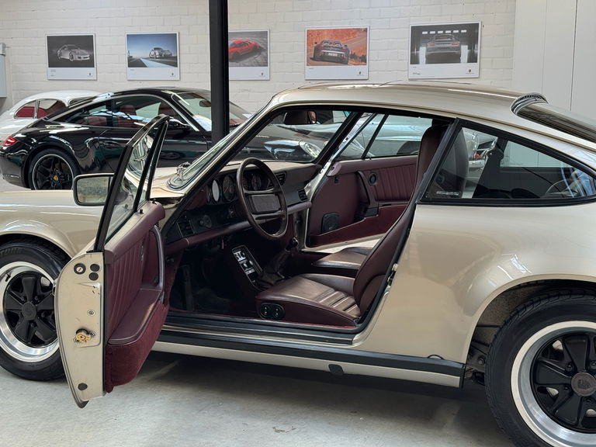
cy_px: 224
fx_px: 826
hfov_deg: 39.7
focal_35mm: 48
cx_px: 298
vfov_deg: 30.3
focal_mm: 6.76
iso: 125
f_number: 1.78
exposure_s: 1/100
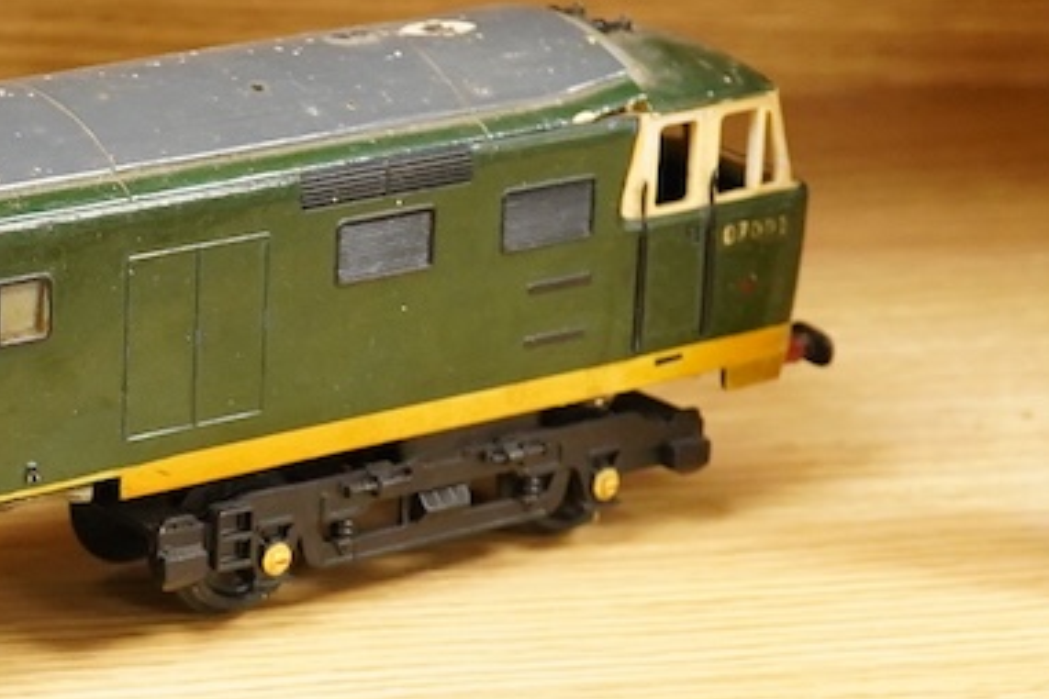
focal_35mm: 133
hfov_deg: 15.0
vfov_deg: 10.3
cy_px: 394
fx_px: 3875
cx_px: -139
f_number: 8
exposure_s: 1/80
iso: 2500
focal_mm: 30
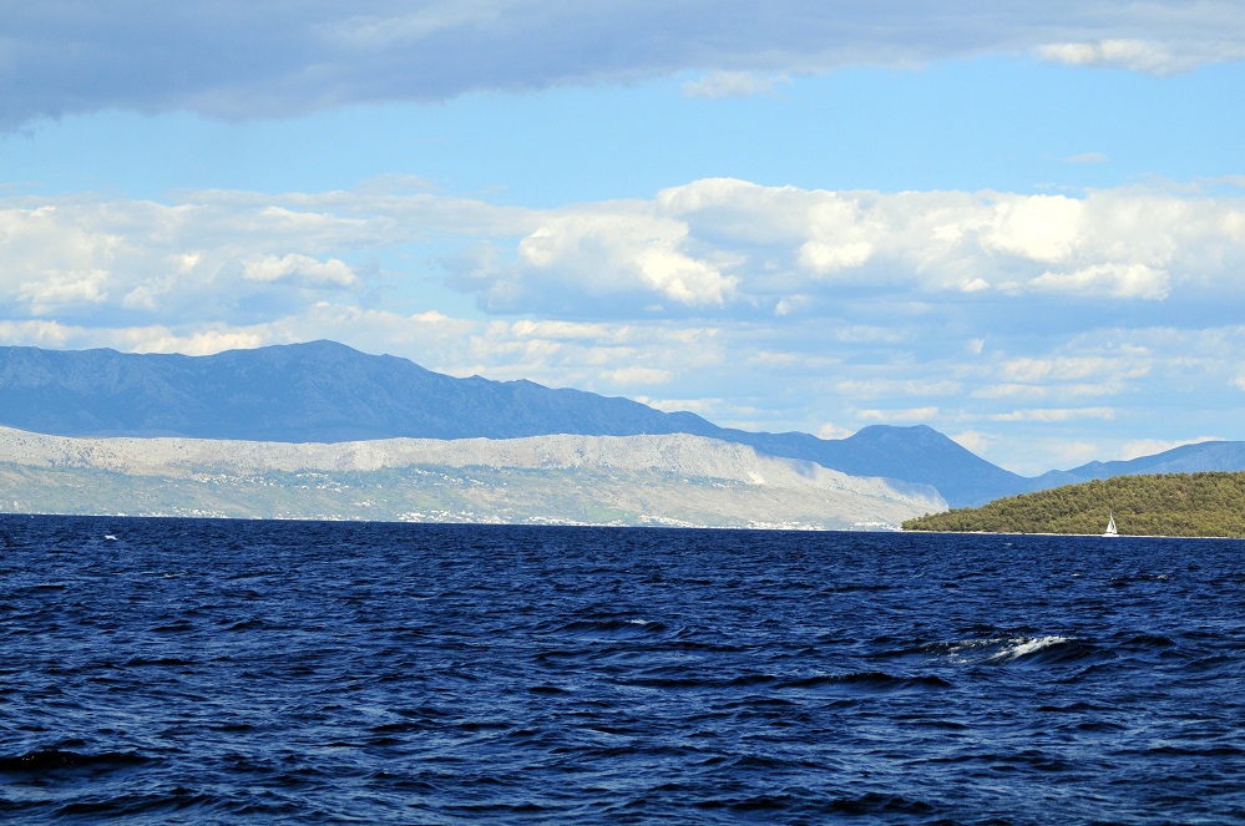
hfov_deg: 17.5
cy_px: 413
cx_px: 622
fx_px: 4040
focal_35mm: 117
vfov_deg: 11.7
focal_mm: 78
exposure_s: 1/2500
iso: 320
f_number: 5
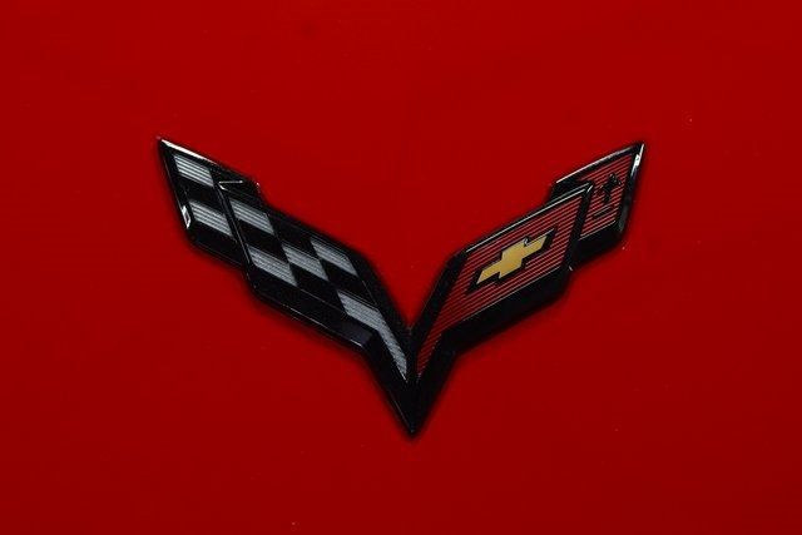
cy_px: 268
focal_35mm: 105
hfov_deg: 19.5
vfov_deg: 13.0
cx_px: 401
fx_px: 2340
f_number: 6.3
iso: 1600
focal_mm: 70
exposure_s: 1/125
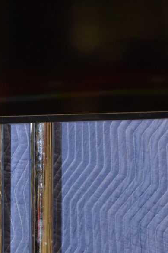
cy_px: 80
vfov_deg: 14.8
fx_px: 971
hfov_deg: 9.8
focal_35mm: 139
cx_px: 14
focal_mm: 27
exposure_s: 1/60
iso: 1400
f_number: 4
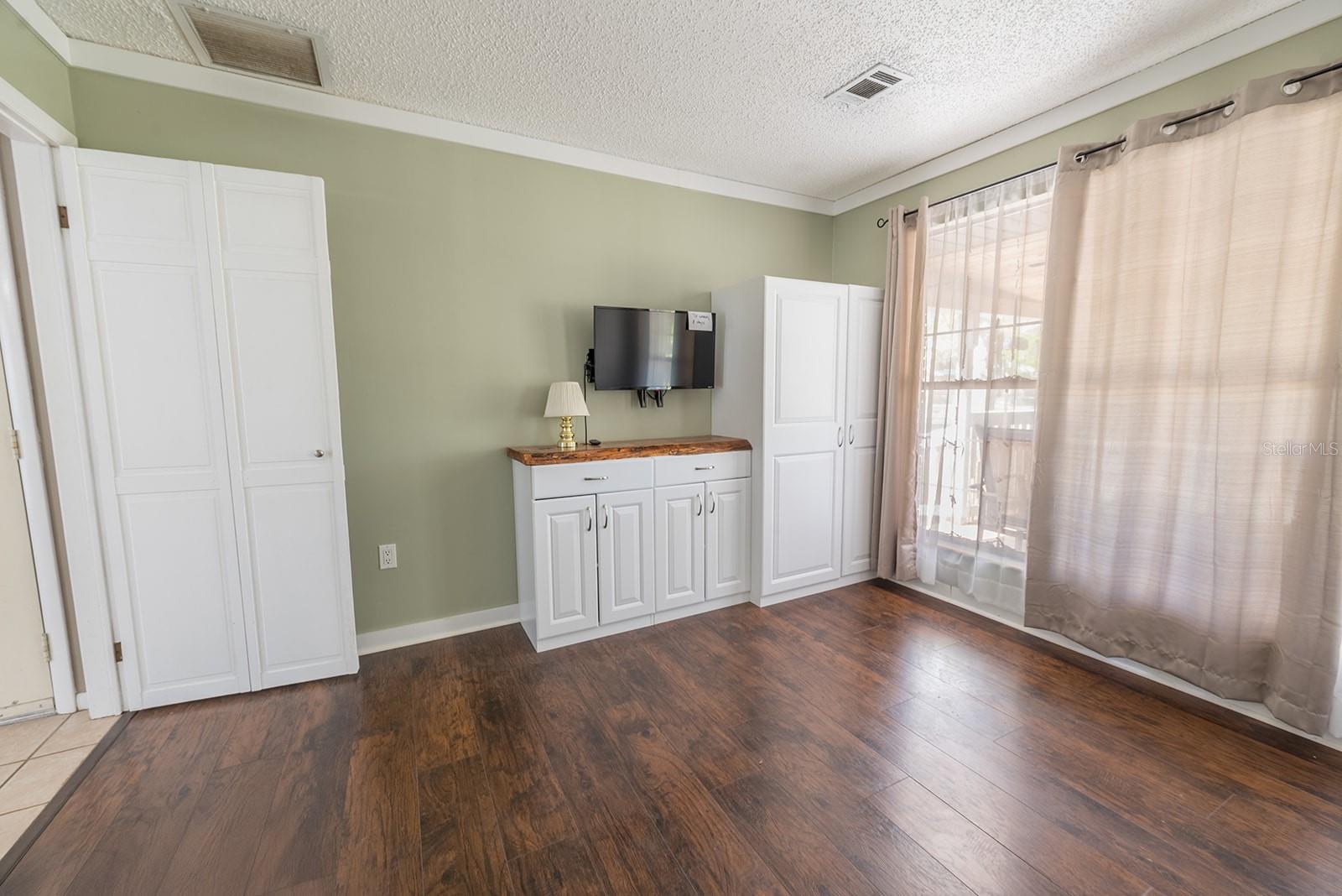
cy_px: 448
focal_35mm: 14
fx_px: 522
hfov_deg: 104.2
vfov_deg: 81.3
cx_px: 671
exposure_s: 1/13
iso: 200
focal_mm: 14
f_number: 8
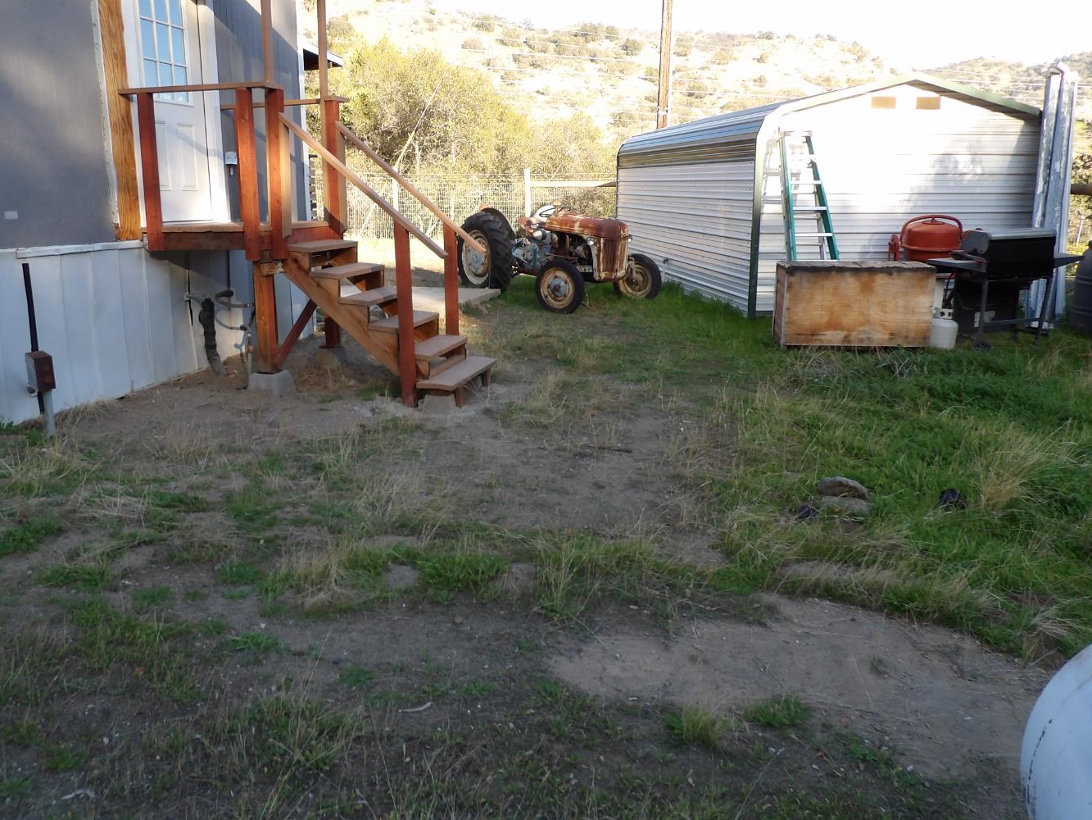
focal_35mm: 27
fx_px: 852
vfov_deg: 51.2
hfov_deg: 65.2
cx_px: 495
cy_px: 360
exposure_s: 1/286
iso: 100
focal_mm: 4.3
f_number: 2.8
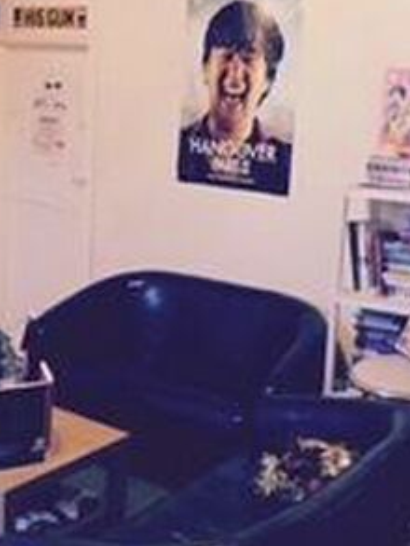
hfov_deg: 28.0
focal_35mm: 52
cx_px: 218
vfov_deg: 36.7
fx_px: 821
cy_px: 232
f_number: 2.2
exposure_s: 1/15
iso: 320
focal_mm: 4.15
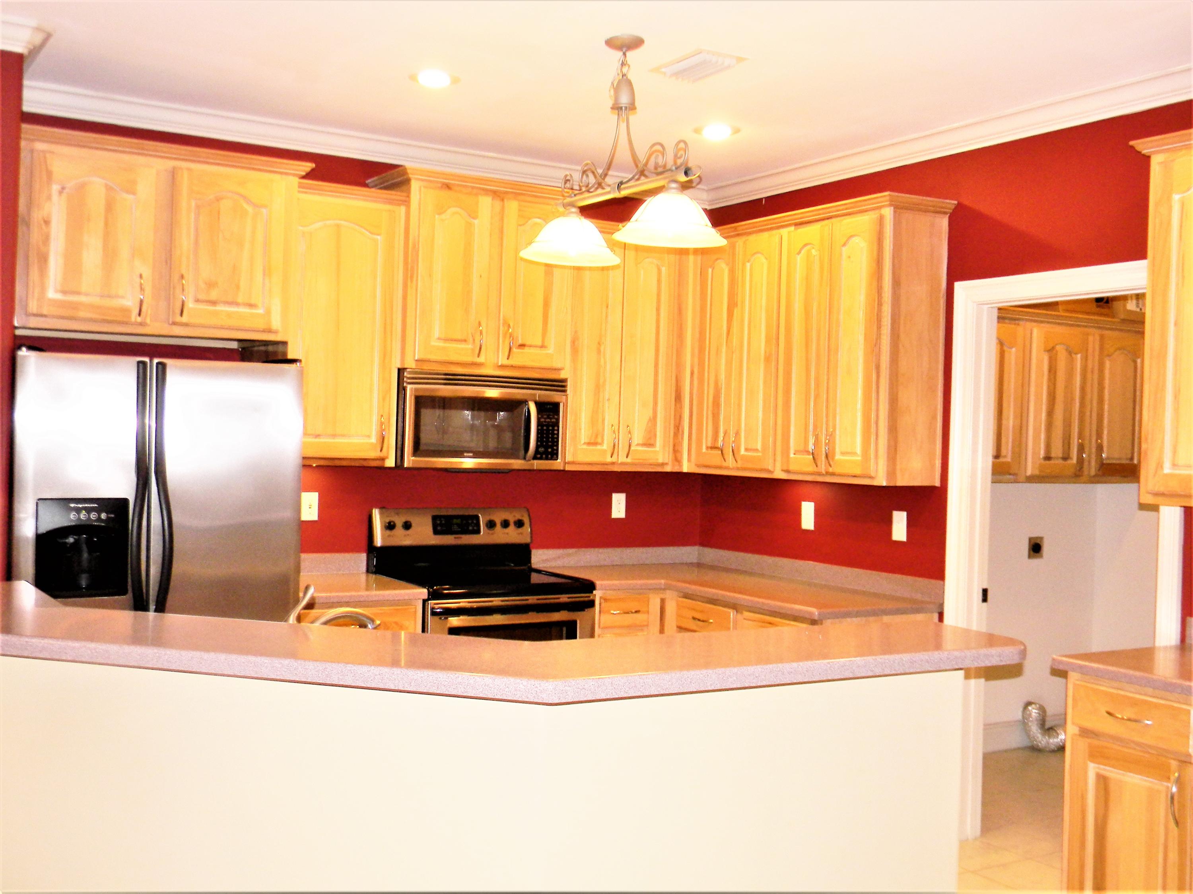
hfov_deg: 51.4
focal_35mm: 36
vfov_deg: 39.7
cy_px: 447
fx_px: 1241
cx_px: 596
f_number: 3.7
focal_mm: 6.4
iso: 200
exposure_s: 1/30
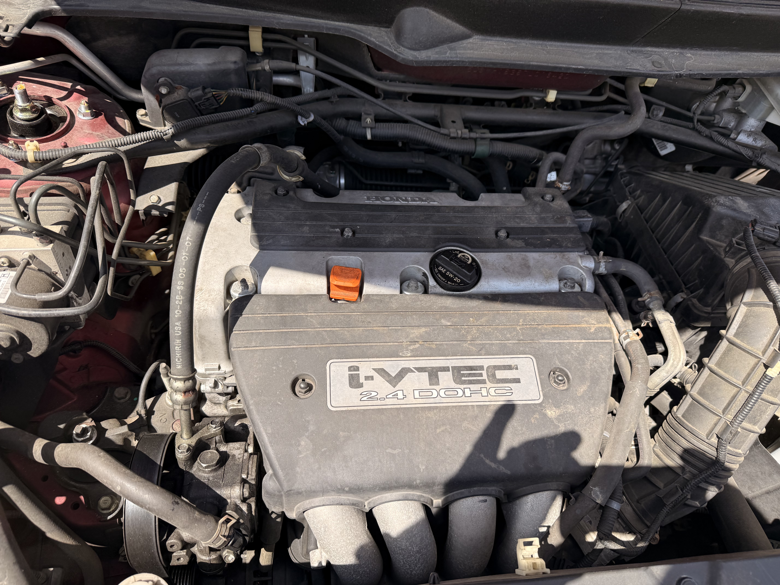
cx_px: 390
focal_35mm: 24
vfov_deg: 56.8
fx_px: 541
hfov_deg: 71.6
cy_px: 292
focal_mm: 6.76
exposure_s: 1/1314
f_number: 1.78
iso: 80
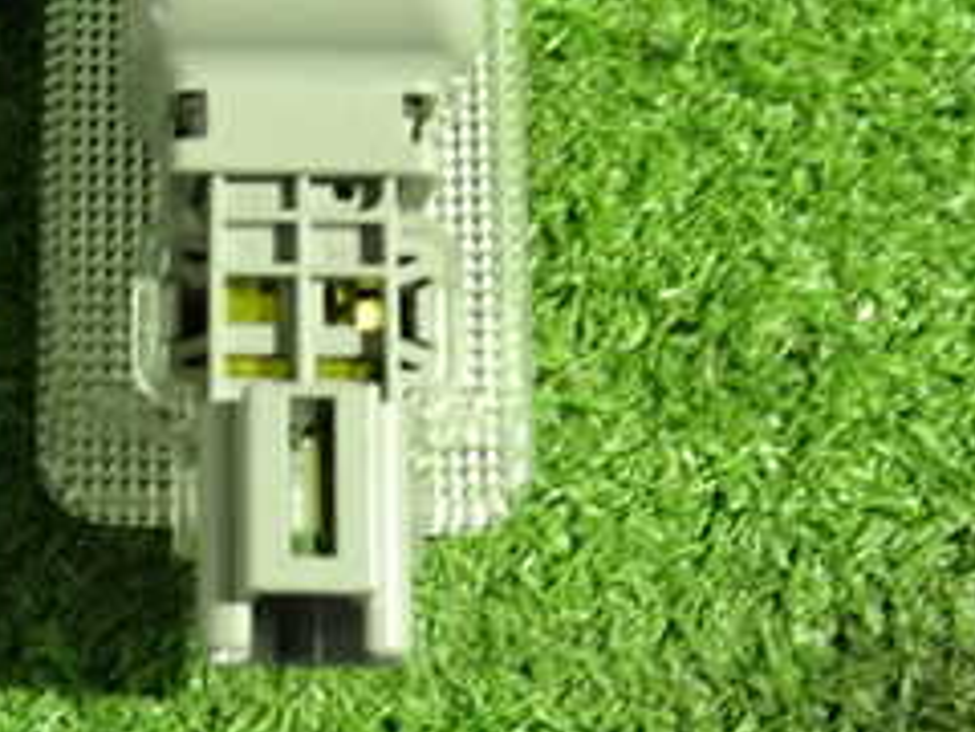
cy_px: 260
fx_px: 2112
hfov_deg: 24.4
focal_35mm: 75
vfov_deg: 19.6
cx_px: -69
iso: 800
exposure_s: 1/20
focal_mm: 5.4
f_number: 2.3
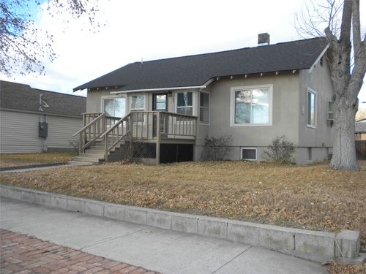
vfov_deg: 38.7
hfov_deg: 50.1
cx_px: 183
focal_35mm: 37
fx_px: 391
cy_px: 137
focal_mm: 6.6
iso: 64
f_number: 3.5
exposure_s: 1/183
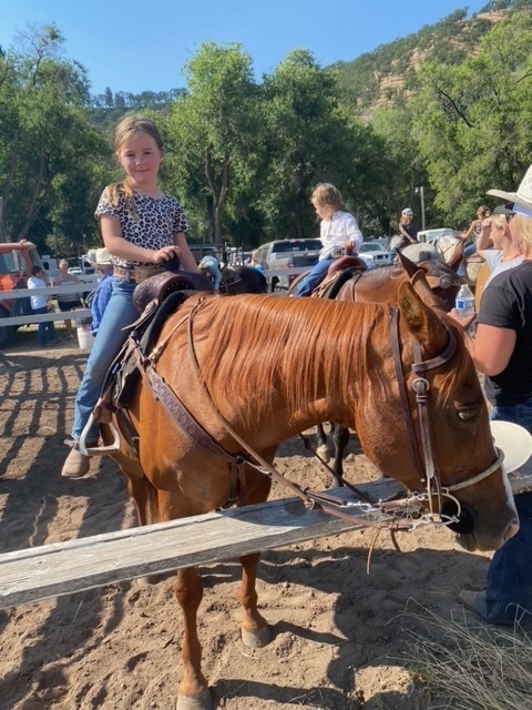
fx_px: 533
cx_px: 266
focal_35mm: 26
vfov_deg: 67.3
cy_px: 355
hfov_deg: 53.1
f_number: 1.8
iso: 32
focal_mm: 4.25
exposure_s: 1/1053
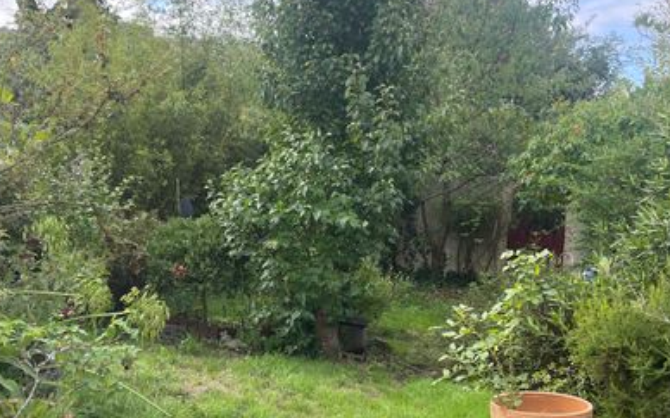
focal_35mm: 41
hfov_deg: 47.7
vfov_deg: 31.1
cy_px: 256
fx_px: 748
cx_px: 242
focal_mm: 5.1
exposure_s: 1/528
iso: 32
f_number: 1.6
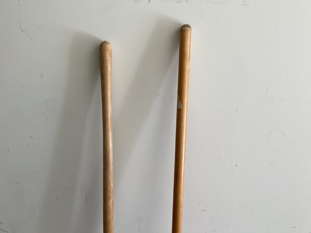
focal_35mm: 38
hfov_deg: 49.0
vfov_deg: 37.7
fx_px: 341
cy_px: 121
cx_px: 154
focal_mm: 3.3
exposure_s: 1/60
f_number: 2.4
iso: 50
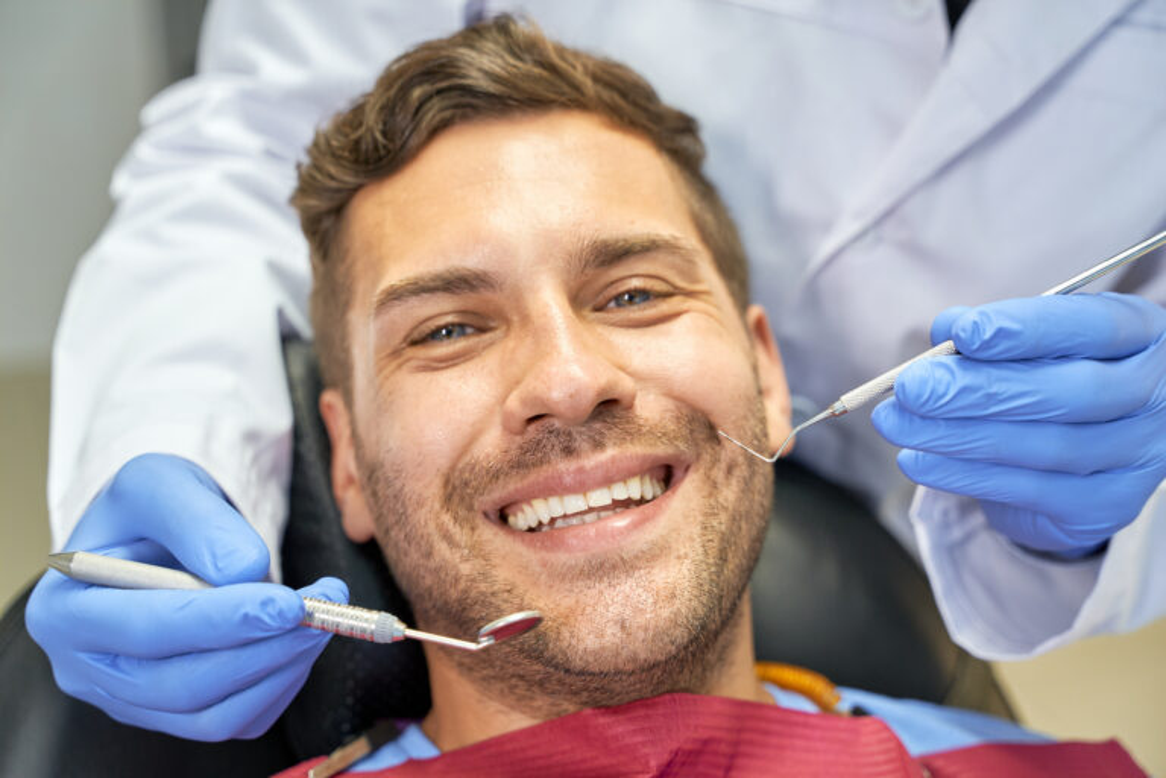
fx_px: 1668
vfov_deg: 26.2
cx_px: 583
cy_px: 389
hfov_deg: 38.5
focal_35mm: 52
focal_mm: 51.5
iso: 320
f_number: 3.2
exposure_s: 1/250
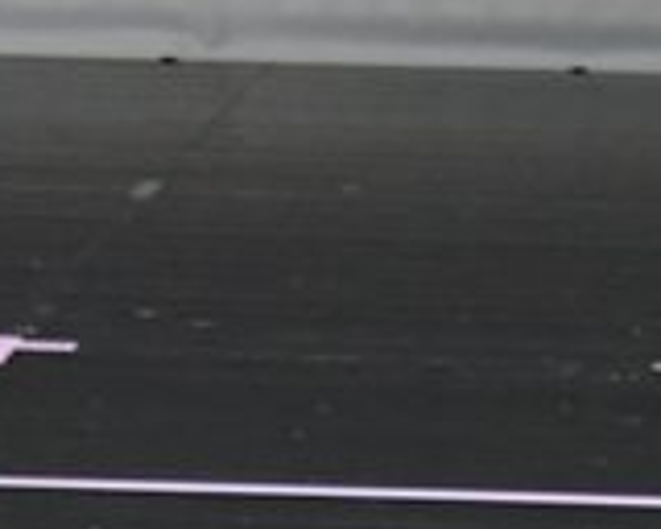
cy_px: -66
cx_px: -39
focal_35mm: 1563
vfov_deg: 1.0
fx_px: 30577
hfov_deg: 1.2
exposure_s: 1/400
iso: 4000
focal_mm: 230
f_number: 5.6
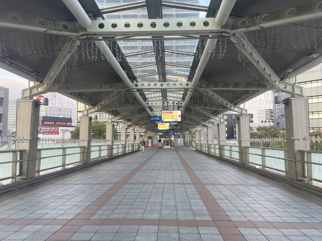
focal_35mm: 26
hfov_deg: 67.3
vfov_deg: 53.1
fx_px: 242
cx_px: 161
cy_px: 120
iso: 40
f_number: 1.6
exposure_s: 1/259
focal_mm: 4.2
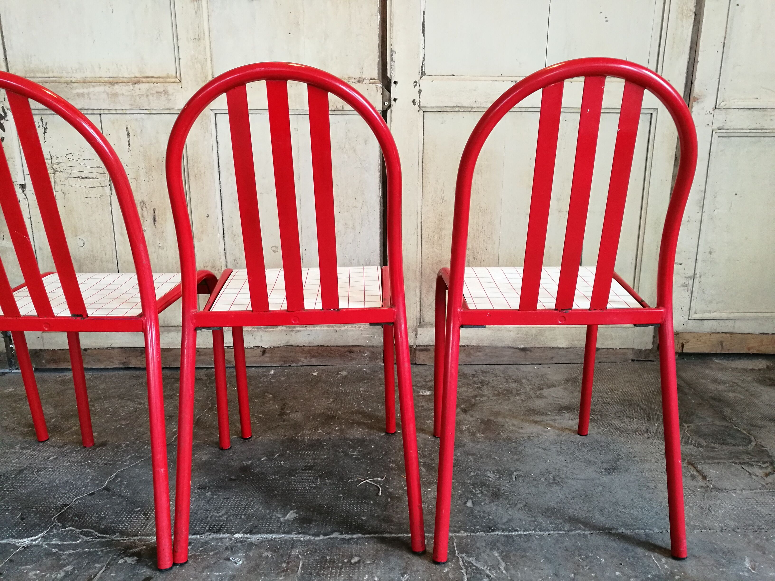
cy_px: 290
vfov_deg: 51.4
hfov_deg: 65.3
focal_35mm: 27
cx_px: 388
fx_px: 604
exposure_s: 1/30
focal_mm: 4.5
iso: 320
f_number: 2.2
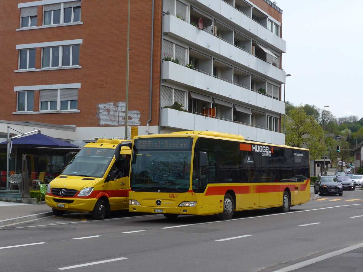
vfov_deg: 23.7
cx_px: 182
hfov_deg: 31.2
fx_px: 650
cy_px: 136
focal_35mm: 62
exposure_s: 1/1000
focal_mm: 12.7
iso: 80
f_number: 3.7
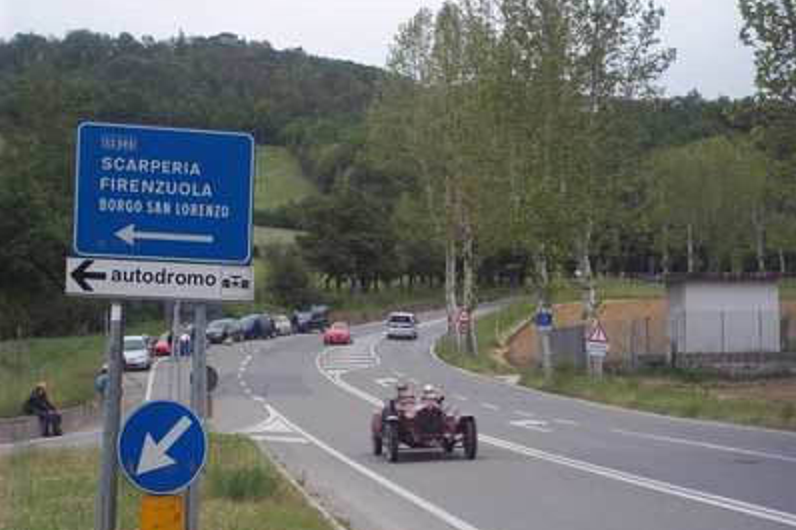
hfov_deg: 22.6
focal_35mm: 90
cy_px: 284
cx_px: 398
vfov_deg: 15.2
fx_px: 1989
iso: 80
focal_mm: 15.4
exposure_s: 1/125
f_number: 5
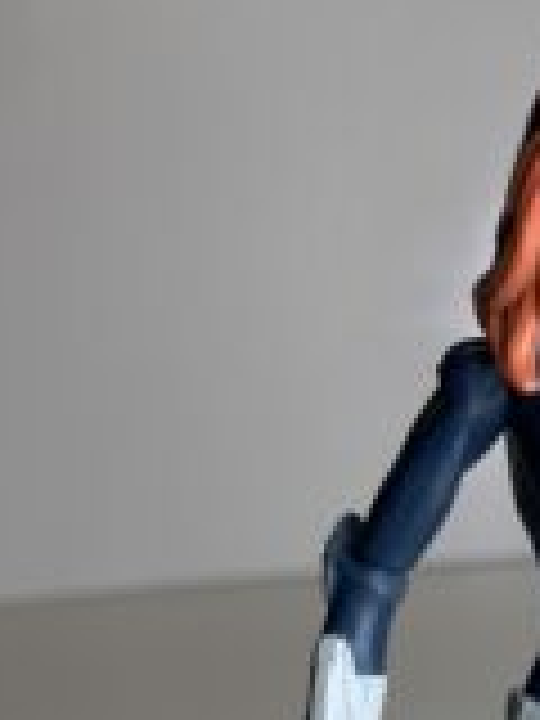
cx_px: 657
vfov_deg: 27.1
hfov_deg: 21.0
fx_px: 1352
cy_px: 810
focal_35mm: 65
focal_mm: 4.25
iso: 25
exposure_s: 1/138
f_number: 1.8
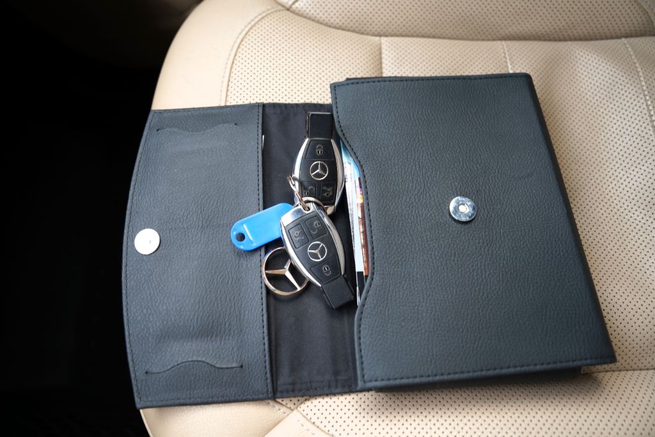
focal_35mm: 24
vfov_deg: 53.1
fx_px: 437
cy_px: 218
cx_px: 328
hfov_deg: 73.7
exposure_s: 1/30
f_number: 2.8
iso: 250
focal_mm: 24
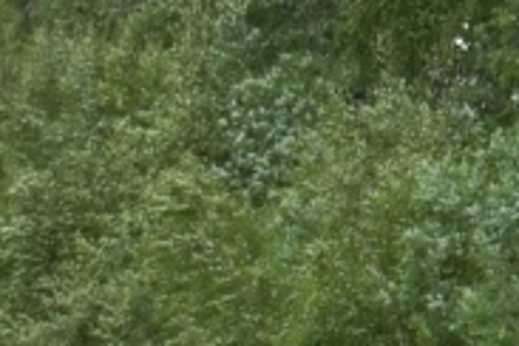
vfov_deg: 3.0
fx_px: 6643
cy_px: -242
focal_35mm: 461
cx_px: 1146
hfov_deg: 4.4
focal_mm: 55
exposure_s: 1/125
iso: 280
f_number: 5.6
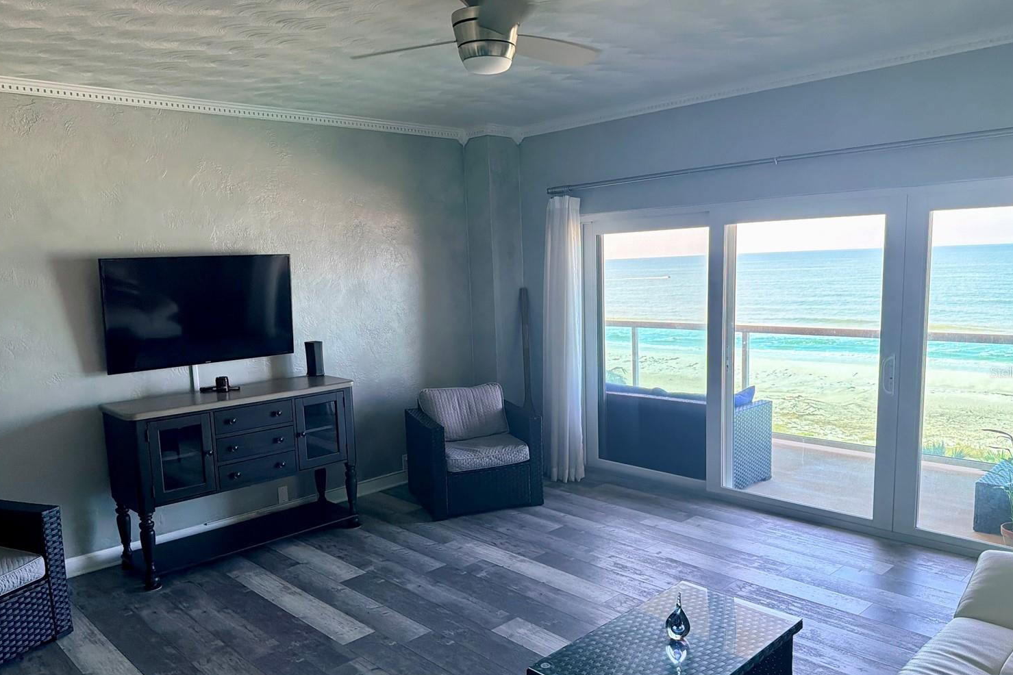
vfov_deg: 47.9
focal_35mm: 27
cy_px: 372
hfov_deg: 67.4
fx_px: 760
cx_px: 507
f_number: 1.78
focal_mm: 6.76
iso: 200
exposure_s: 1/219
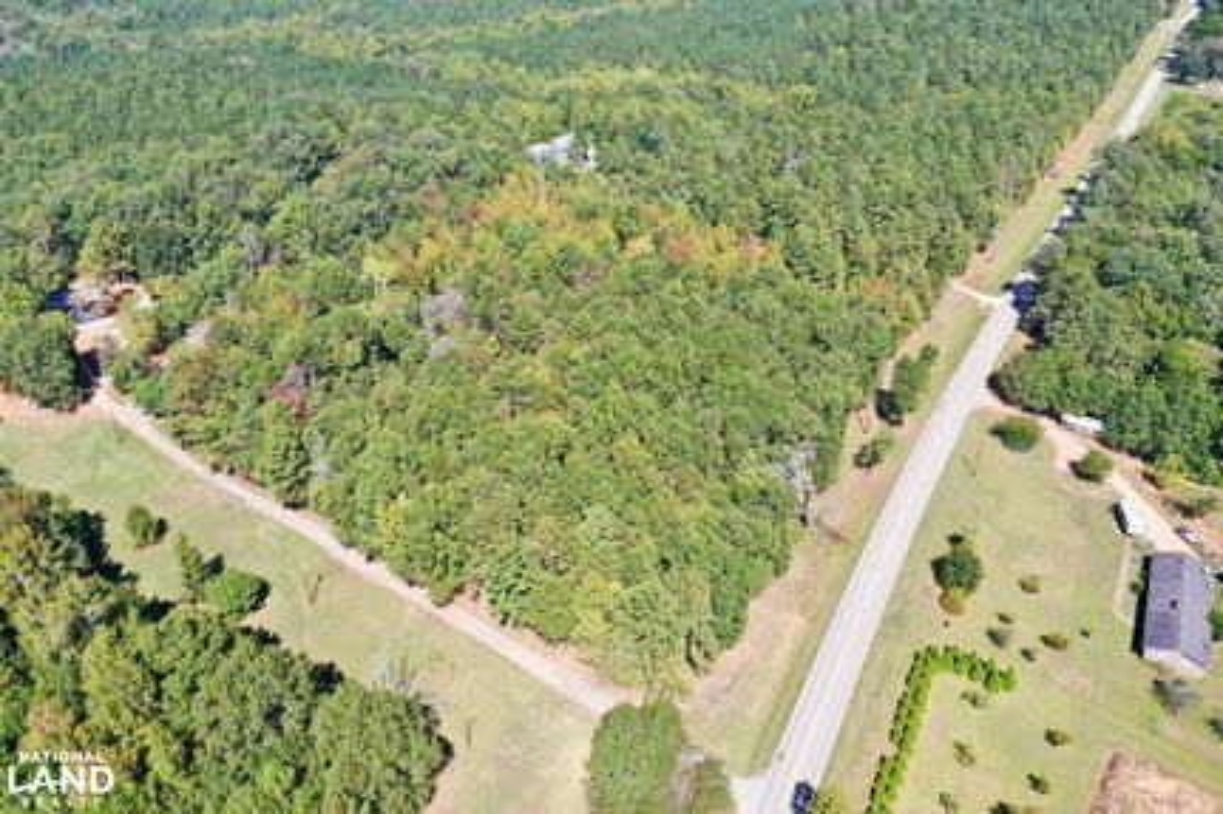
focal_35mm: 28
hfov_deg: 65.5
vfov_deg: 46.4
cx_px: 612
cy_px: 407
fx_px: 951
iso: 100
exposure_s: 1/320
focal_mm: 10.26
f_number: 5
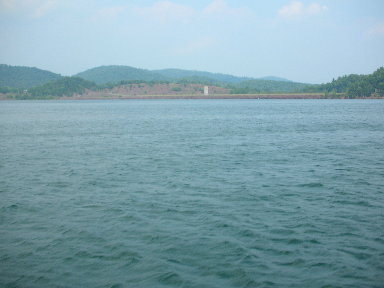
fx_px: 588
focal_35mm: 53
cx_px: 192
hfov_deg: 36.2
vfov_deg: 27.5
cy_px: 144
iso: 50
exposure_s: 1/53
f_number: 10.5
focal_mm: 8.8
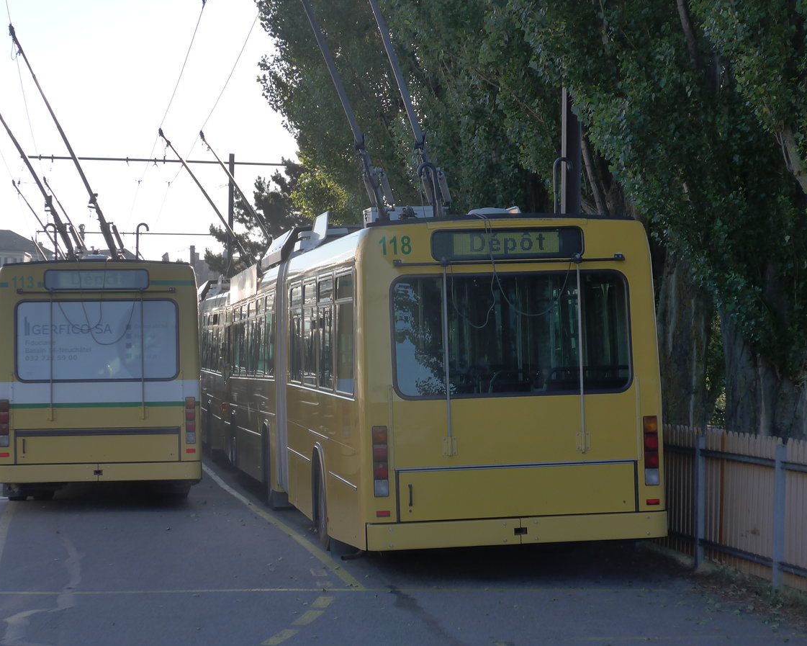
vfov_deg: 16.4
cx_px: 409
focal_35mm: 94
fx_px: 2245
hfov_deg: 20.4
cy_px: 323
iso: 160
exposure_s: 1/400
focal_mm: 18
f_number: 4.6
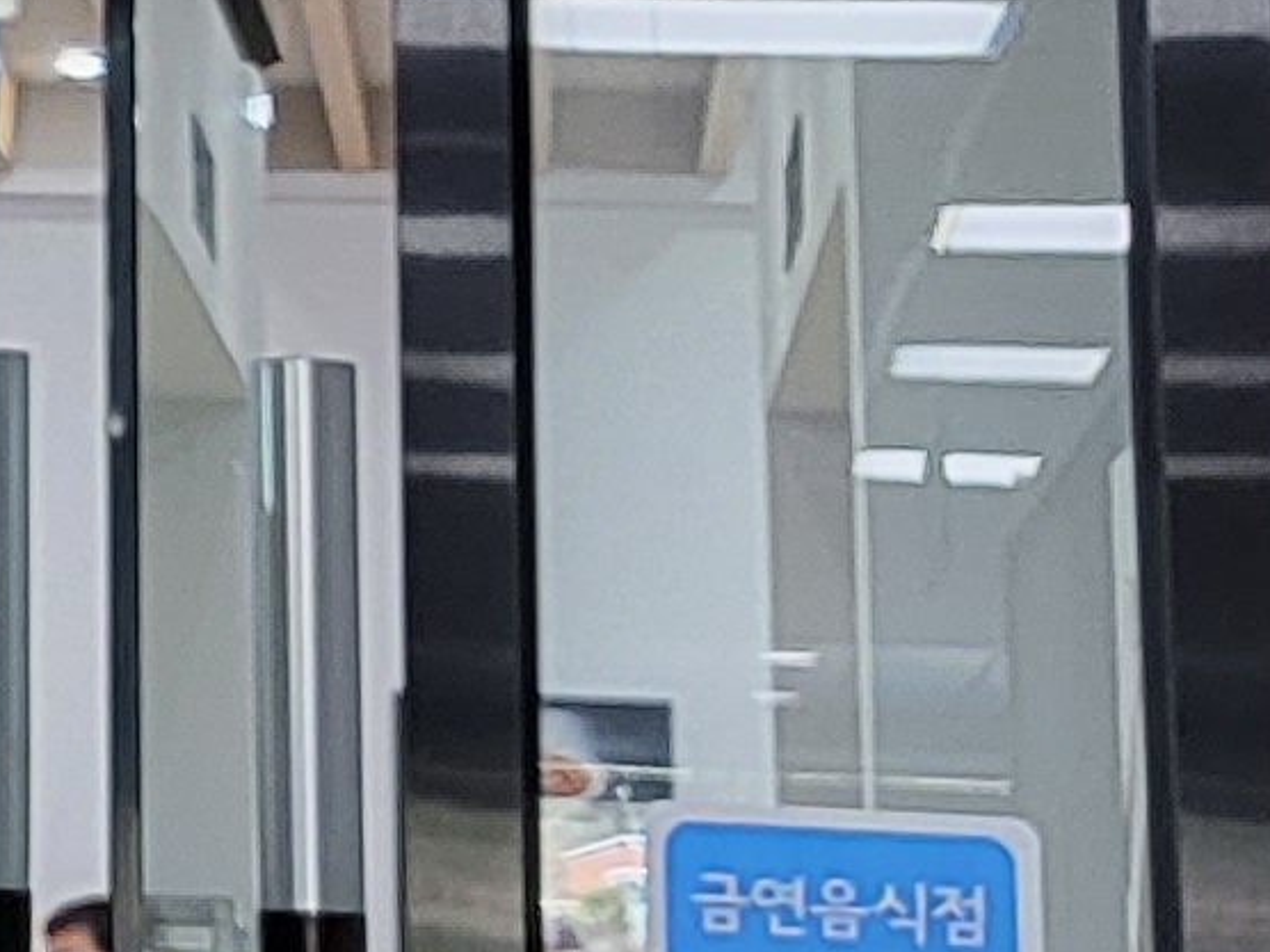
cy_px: -388
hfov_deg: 9.0
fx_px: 6861
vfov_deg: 7.8
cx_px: -2216
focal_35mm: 187
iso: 200
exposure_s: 1/60
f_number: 1.8
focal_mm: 4.25
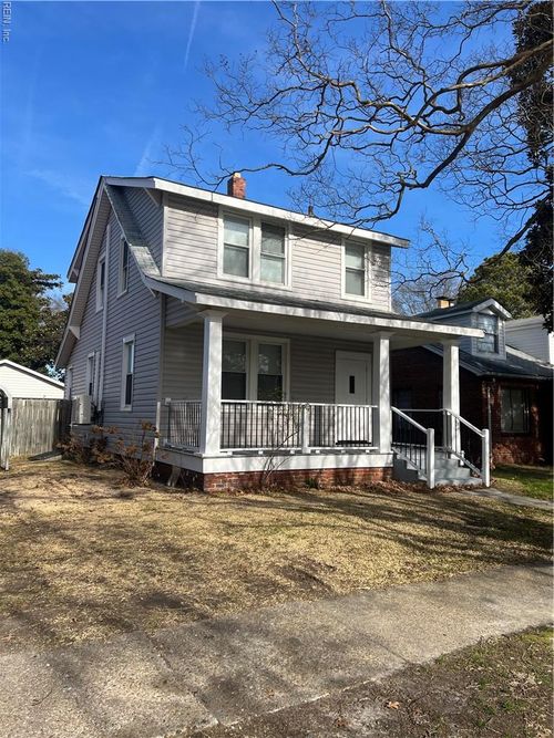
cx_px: 277
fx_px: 555
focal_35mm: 26
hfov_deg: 53.0
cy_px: 369
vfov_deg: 67.3
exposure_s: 1/3571
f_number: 1.5
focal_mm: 5.7
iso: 50
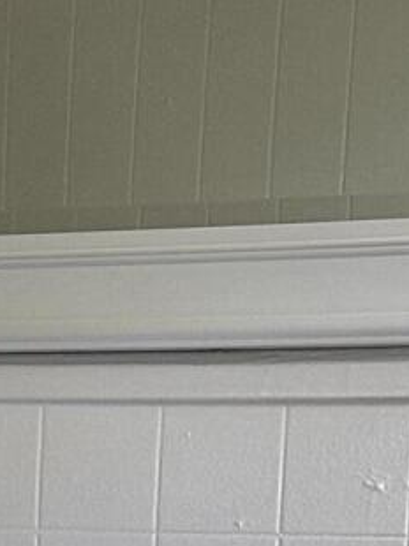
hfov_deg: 9.5
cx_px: 370
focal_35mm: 155
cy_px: 970
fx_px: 2445
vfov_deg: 11.8
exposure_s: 1/60
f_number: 1.78
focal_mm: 6.86
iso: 320
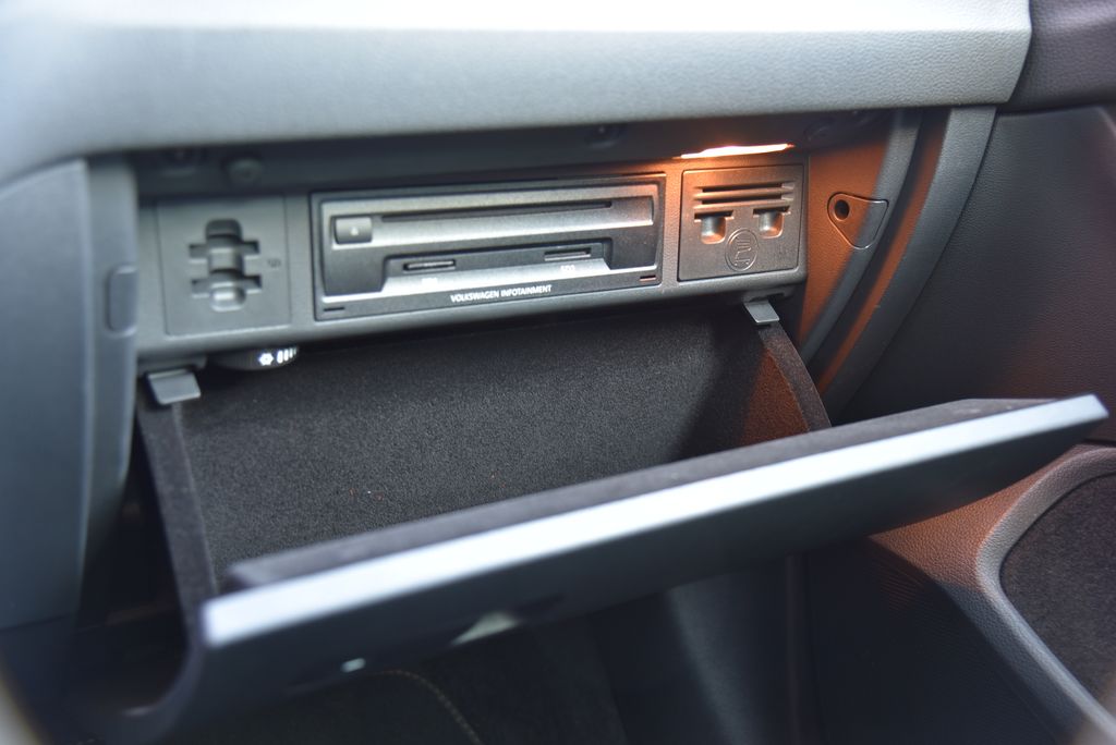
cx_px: 558
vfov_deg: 33.4
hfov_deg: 48.4
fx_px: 1241
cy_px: 372
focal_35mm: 40
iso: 500
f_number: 4
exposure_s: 1/8
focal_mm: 40
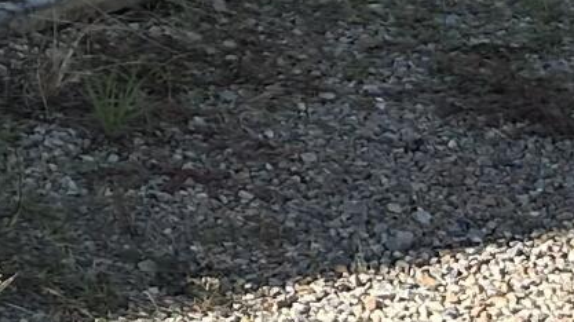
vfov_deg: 5.5
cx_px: -1222
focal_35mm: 204
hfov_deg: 8.6
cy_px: -733
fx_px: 3103
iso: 50
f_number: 1.5
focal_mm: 5.7
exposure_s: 1/1511
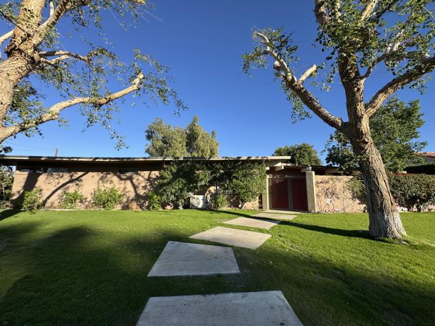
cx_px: 218
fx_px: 176
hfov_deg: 102.1
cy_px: 163
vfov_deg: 85.7
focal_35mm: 14
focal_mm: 2.22
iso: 40
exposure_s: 1/1217
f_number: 2.2
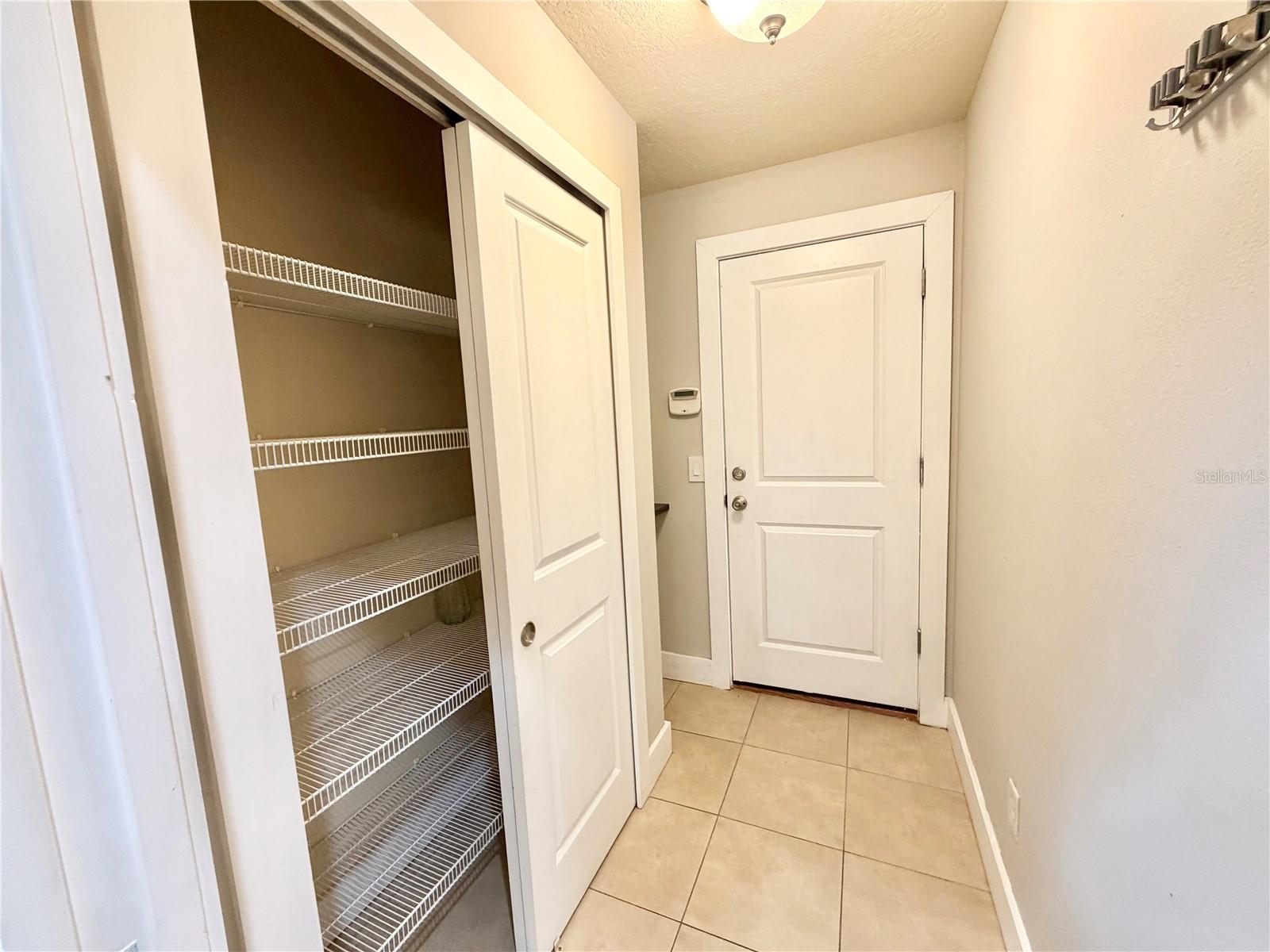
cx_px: 635
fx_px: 514
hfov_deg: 102.1
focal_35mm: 14
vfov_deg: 85.7
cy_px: 476
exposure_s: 1/60
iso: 250
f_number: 2.2
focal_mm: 2.22
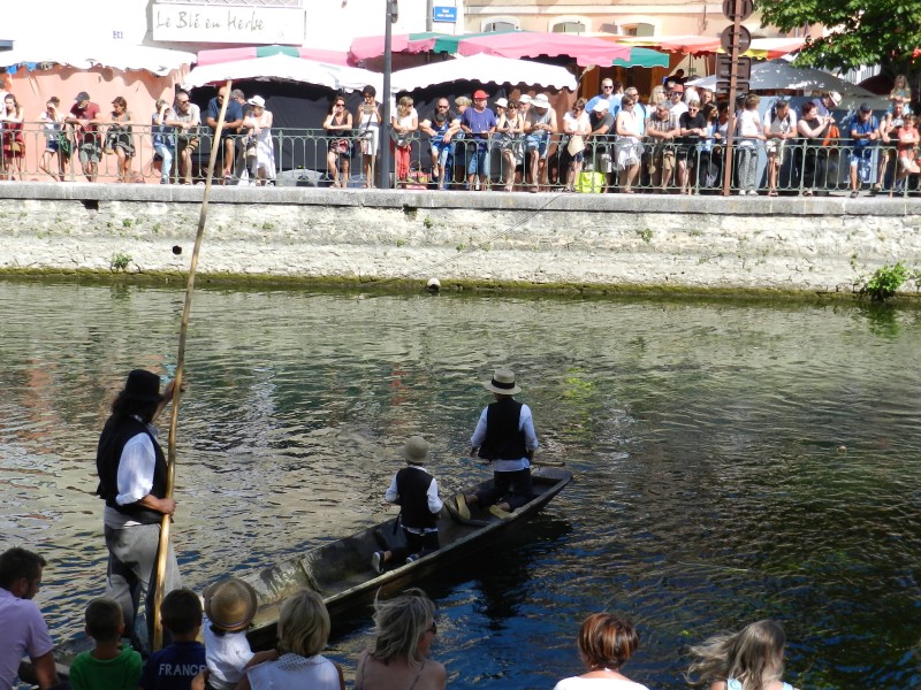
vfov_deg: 27.5
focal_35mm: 53
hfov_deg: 36.2
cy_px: 345
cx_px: 460
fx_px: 1410
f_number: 4.4
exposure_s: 1/640
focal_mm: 9.4
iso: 160
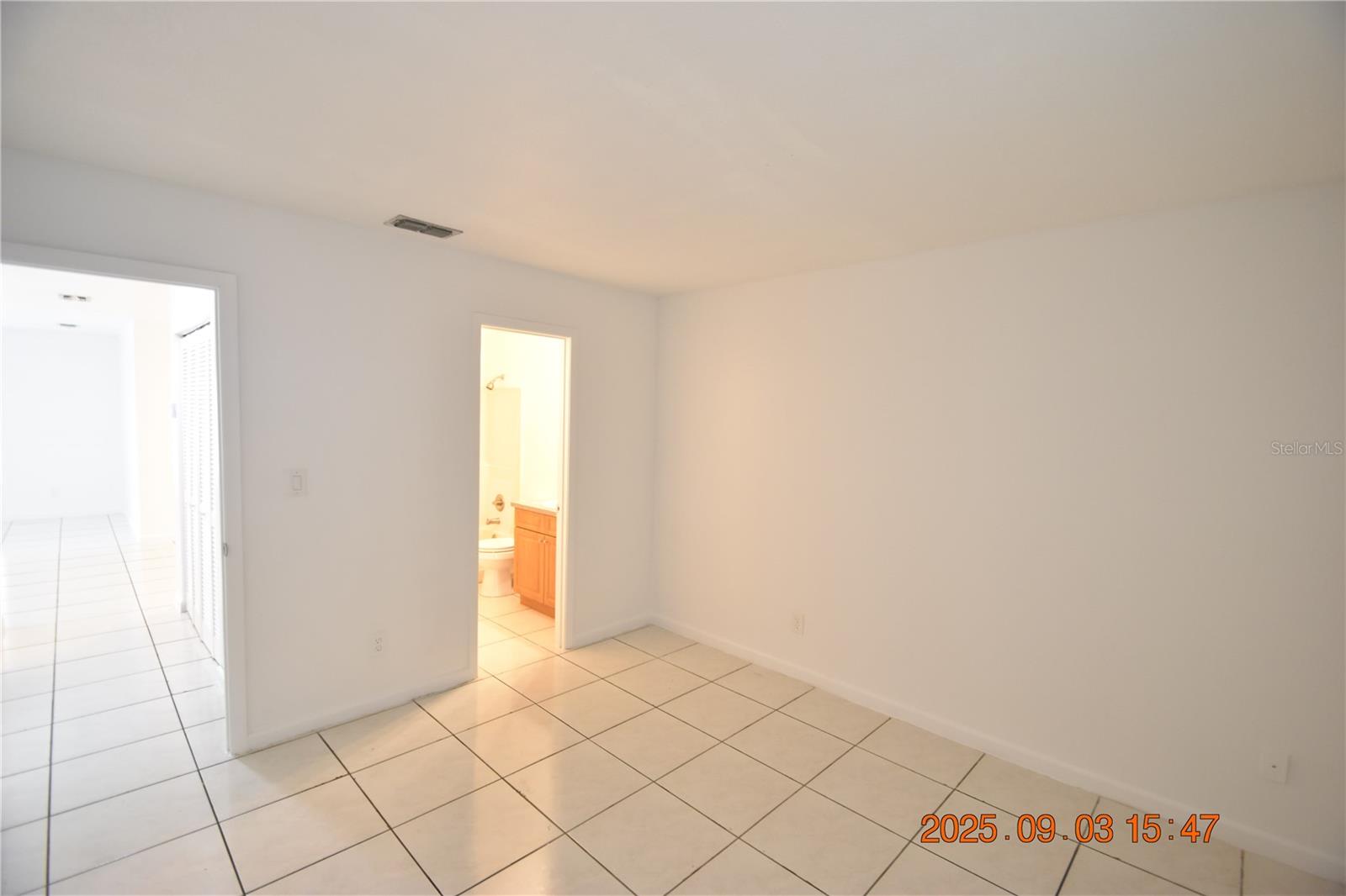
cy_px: 448
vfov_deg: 77.3
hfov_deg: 100.4
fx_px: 561
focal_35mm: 15
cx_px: 673
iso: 800
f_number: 3.5
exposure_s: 1/30
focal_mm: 10
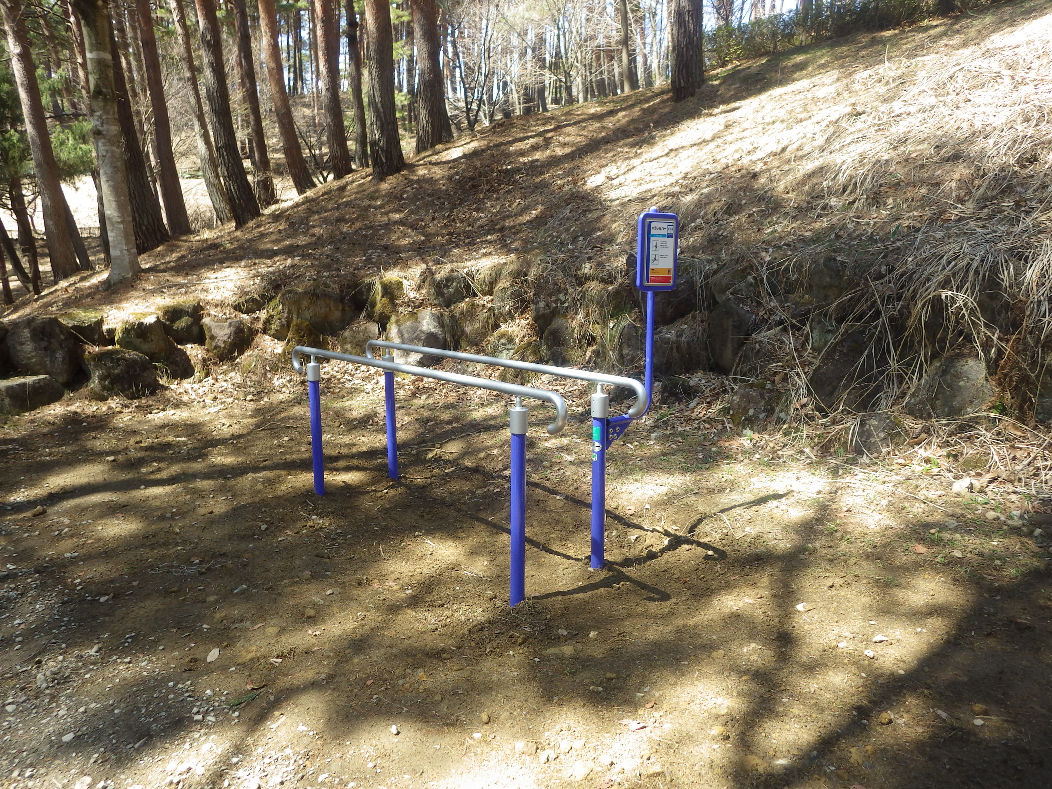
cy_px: 394
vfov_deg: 54.9
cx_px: 526
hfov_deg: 69.4
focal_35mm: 25
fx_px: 760
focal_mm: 4.5
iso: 125
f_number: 2.8
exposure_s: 1/200
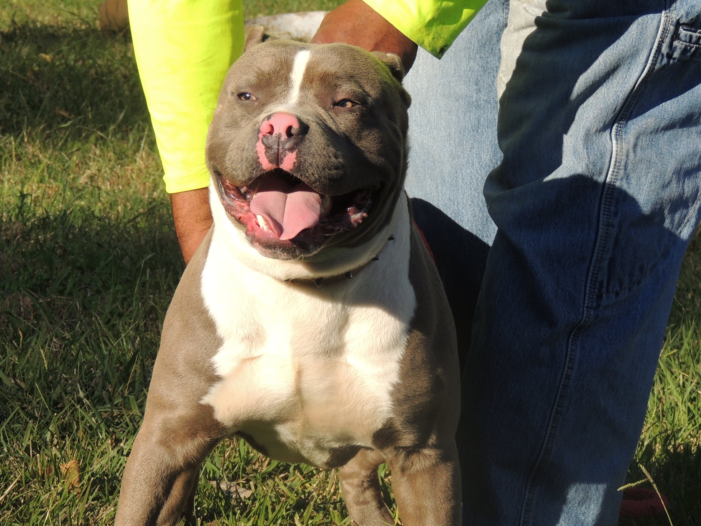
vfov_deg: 6.9
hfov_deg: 9.2
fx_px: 4354
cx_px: 307
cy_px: 375
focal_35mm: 215
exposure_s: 1/400
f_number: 4.9
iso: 100
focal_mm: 25.8
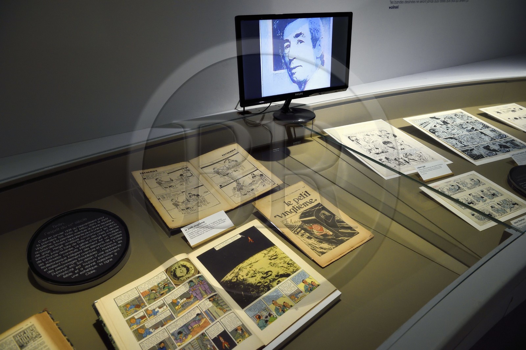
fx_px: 350
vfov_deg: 53.1
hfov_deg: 73.8
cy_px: 175
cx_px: 263
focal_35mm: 24
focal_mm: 24
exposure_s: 1/30
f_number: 7.1
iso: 1600
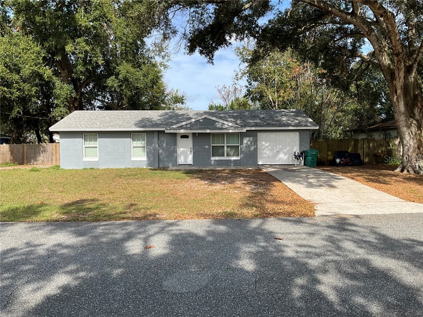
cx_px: 212
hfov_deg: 61.7
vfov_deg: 48.2
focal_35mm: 29
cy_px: 158
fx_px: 354
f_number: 1.8
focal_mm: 3
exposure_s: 1/1076
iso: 25
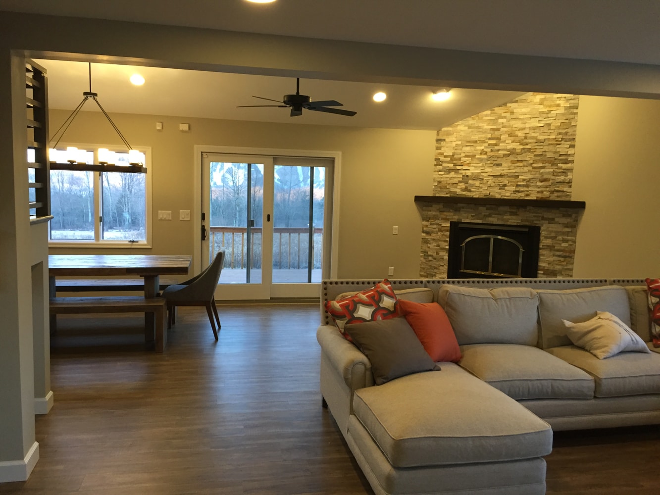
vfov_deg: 48.2
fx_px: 553
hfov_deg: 61.7
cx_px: 330
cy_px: 248
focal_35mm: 29
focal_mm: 4.15
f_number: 2.2
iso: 125
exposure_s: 1/30
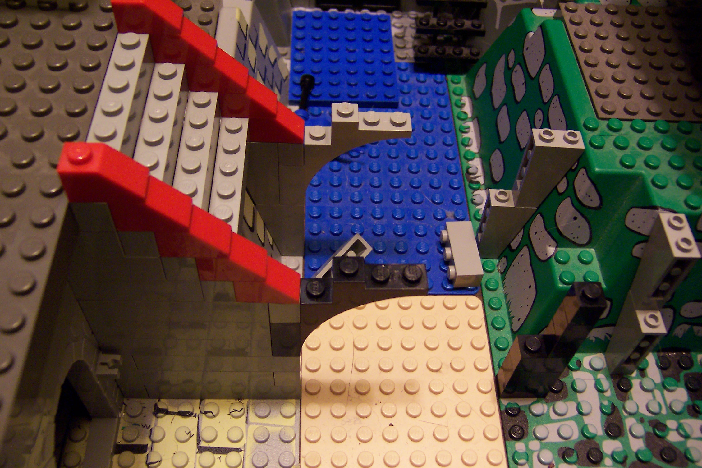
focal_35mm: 35
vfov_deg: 37.9
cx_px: 358
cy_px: 237
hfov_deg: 54.4
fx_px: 682
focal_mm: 5.5
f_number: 2.8
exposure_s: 1/15
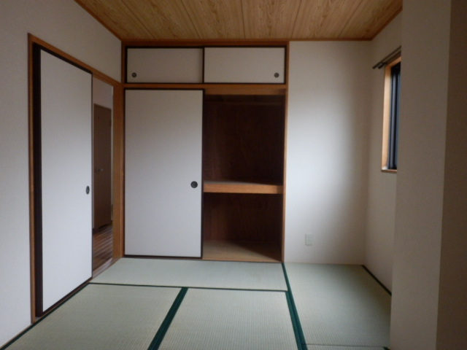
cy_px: 175
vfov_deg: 42.9
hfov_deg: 55.4
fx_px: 445
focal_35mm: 33
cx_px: 234
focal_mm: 5.9
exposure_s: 1/30
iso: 500
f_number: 3.7
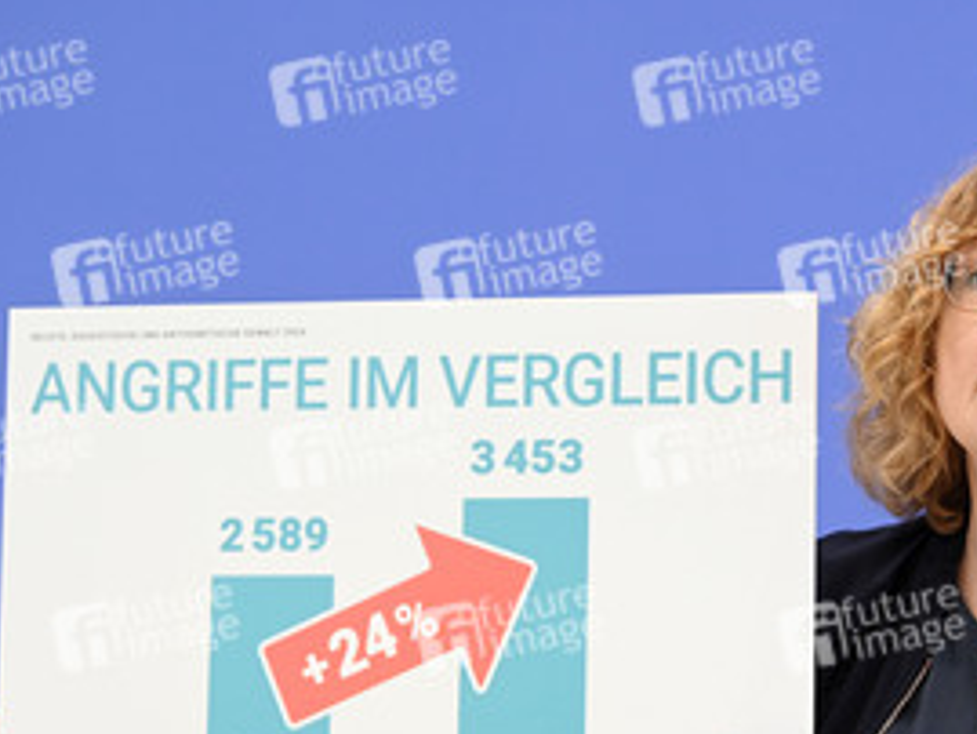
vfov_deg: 11.2
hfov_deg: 14.8
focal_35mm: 132
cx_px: 775
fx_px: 3727
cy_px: 538
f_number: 5
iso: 2500
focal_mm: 82
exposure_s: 1/400
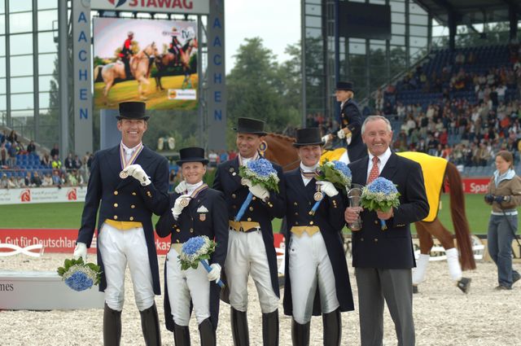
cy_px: 173
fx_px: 1843
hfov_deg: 16.1
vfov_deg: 10.7
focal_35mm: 128
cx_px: 260
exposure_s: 1/250
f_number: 5.6
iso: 200
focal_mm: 85
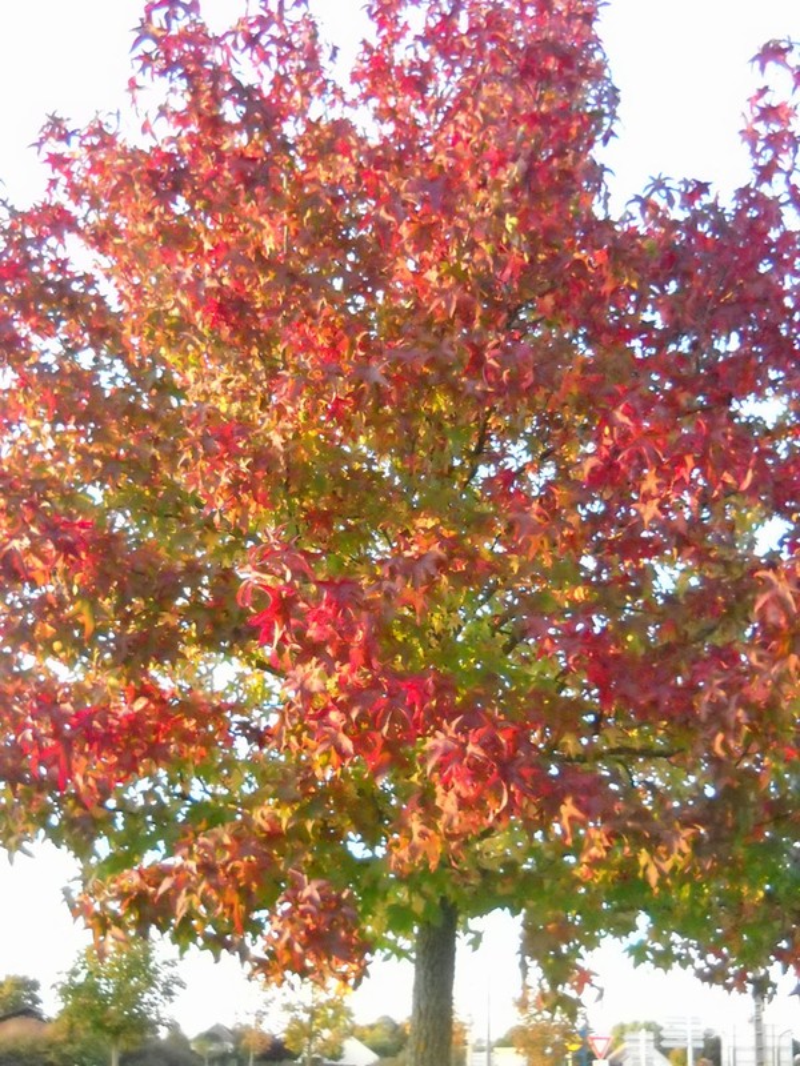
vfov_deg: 39.7
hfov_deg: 30.3
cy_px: 533
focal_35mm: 48
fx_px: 1479
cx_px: 400
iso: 800
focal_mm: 7.88
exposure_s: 1/209
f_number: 3.3
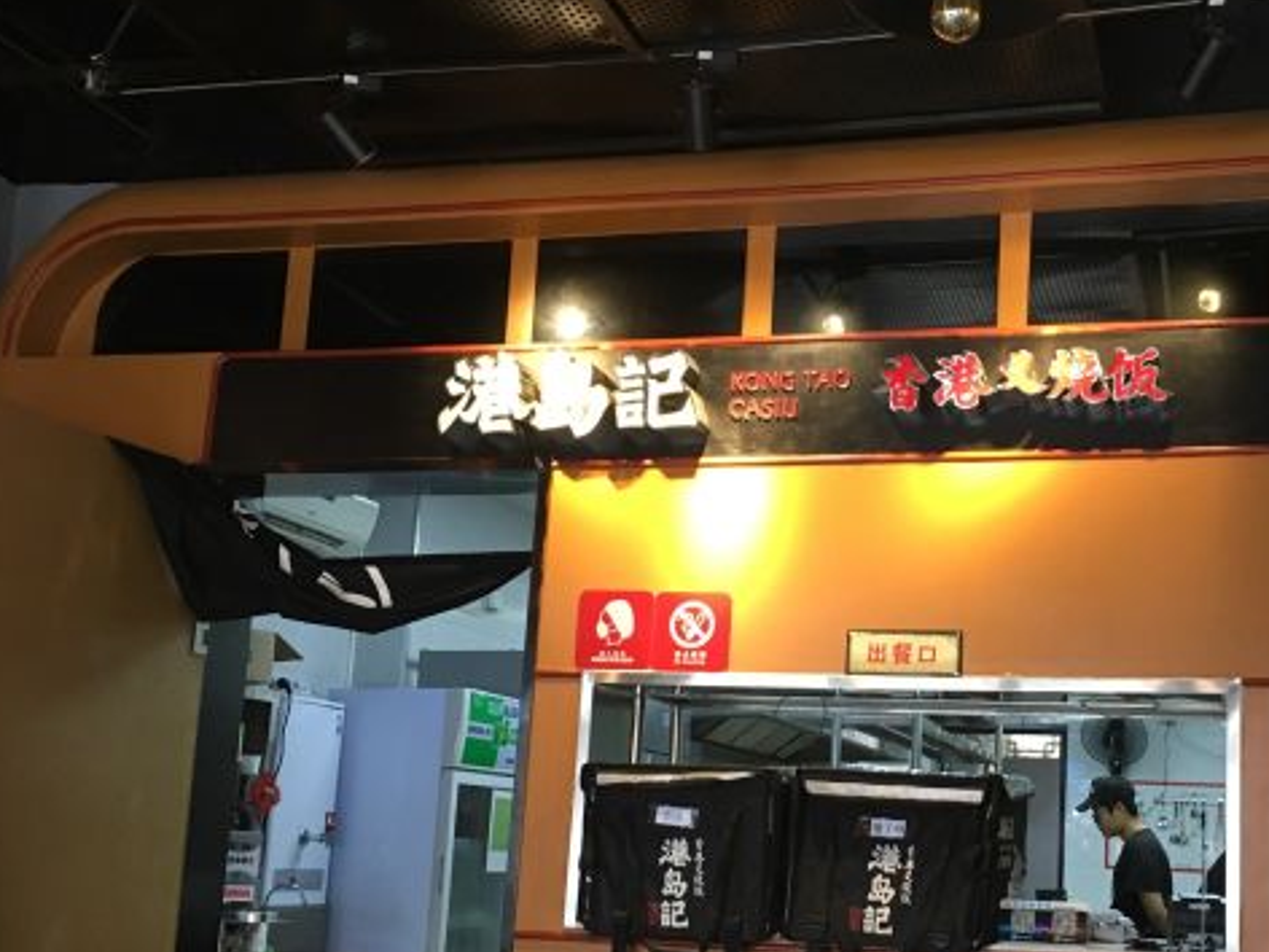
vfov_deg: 33.3
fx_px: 1576
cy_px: 625
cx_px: 879
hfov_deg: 43.0
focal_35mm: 43
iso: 160
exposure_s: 1/33
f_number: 2.2
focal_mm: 4.15
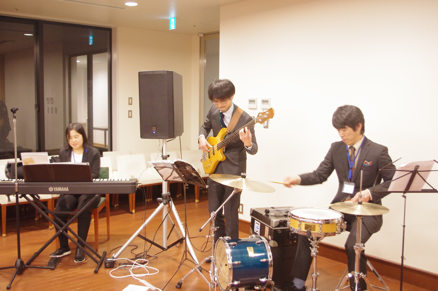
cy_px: 146
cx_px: 219
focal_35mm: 39
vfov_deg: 34.1
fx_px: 474
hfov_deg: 49.6
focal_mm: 26.25
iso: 2000
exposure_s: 1/15
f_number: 4
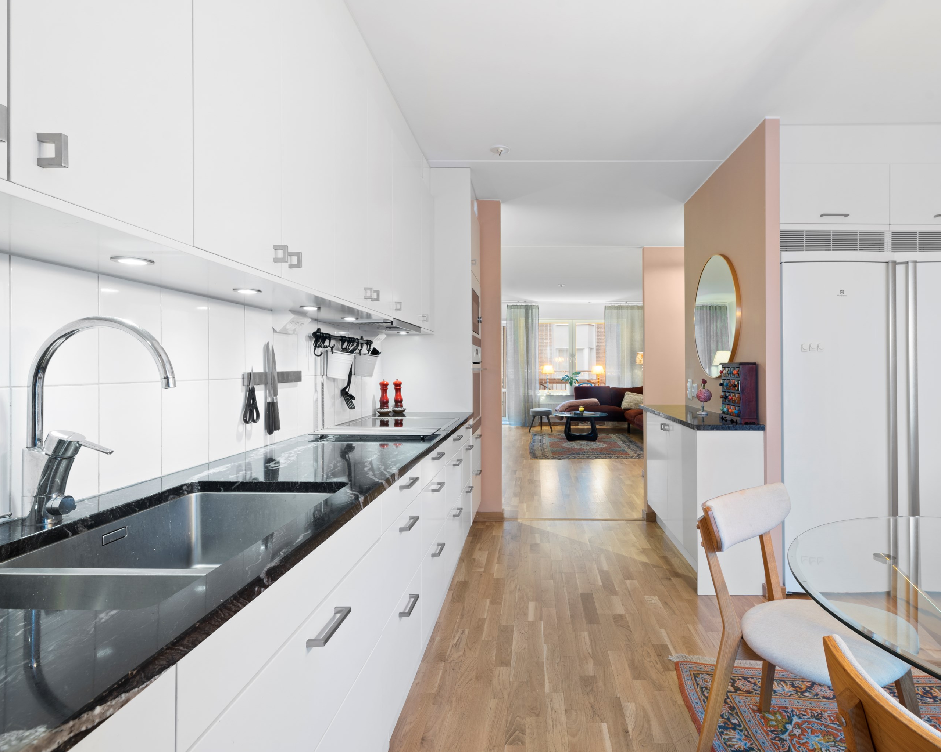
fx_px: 529
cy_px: 370
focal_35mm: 19
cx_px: 544
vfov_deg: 70.8
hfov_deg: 82.7
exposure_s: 8
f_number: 11
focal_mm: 16
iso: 100
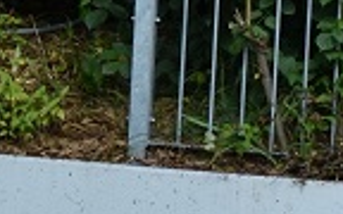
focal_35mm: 334
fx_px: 3122
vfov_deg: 3.9
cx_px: 1048
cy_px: 270
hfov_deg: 5.8
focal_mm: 34
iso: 100
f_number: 6.3
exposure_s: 1/200
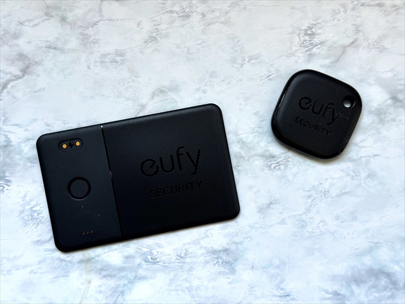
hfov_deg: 39.7
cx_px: 202
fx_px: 562
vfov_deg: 30.3
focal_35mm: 48
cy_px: 152
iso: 125
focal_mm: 6.76
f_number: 1.78
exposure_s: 1/100
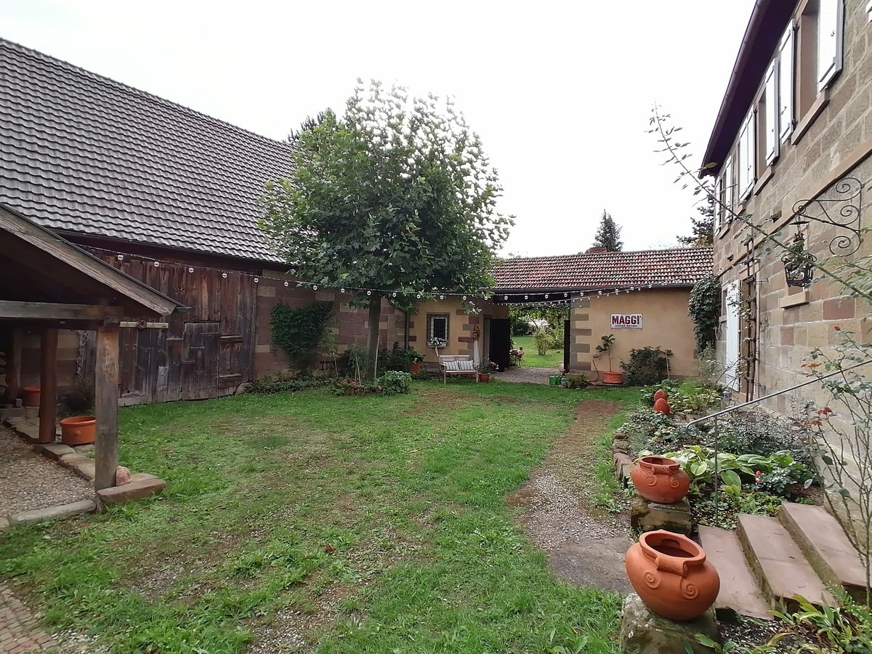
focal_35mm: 17
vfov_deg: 74.7
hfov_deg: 91.0
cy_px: 327
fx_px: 428
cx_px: 436
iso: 50
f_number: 2.4
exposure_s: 1/100
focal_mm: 2.84
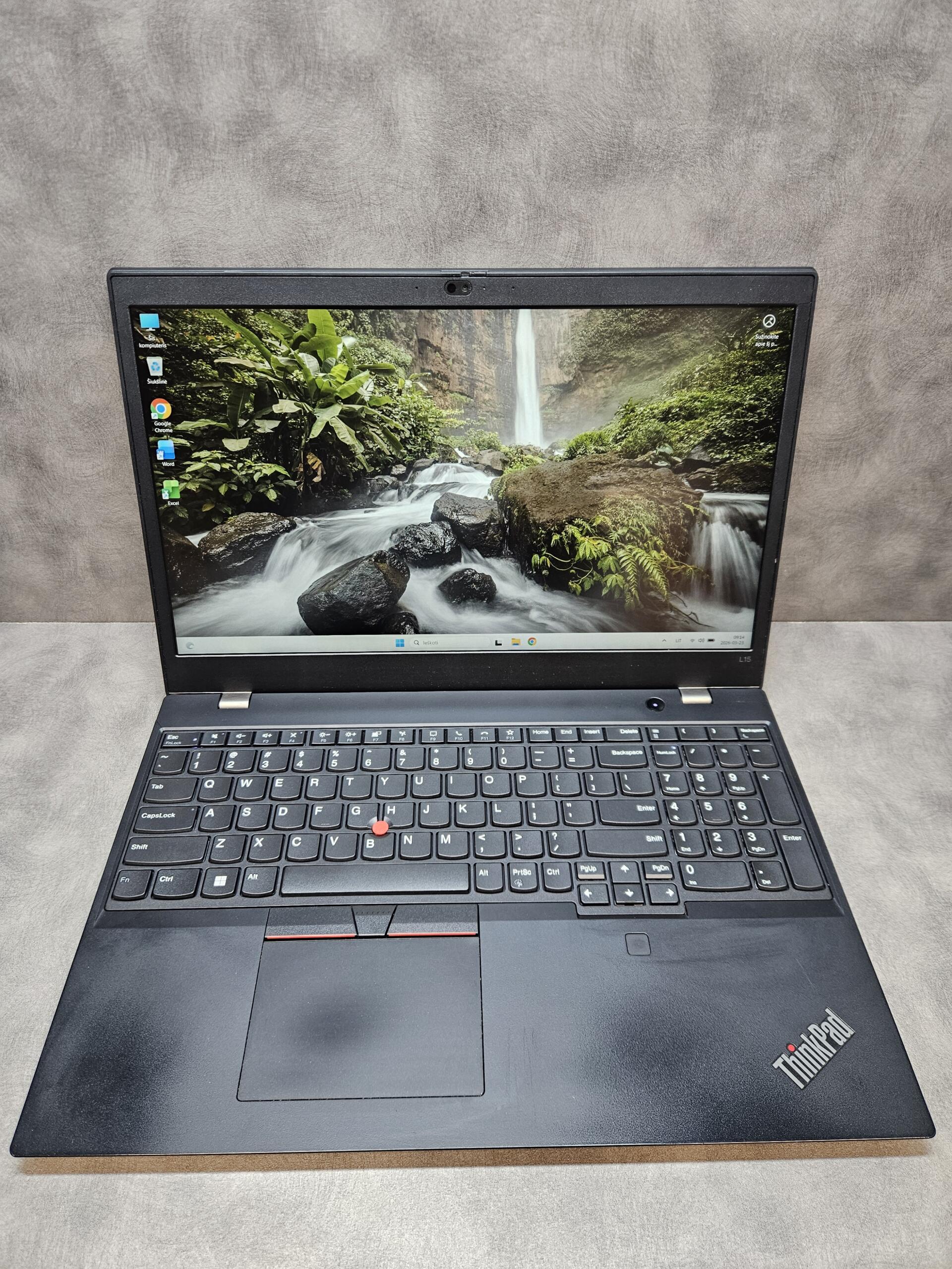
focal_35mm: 23
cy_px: 634
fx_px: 843
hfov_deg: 58.9
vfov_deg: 73.9
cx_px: 476
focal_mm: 5.4
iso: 250
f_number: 1.8
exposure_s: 1/100
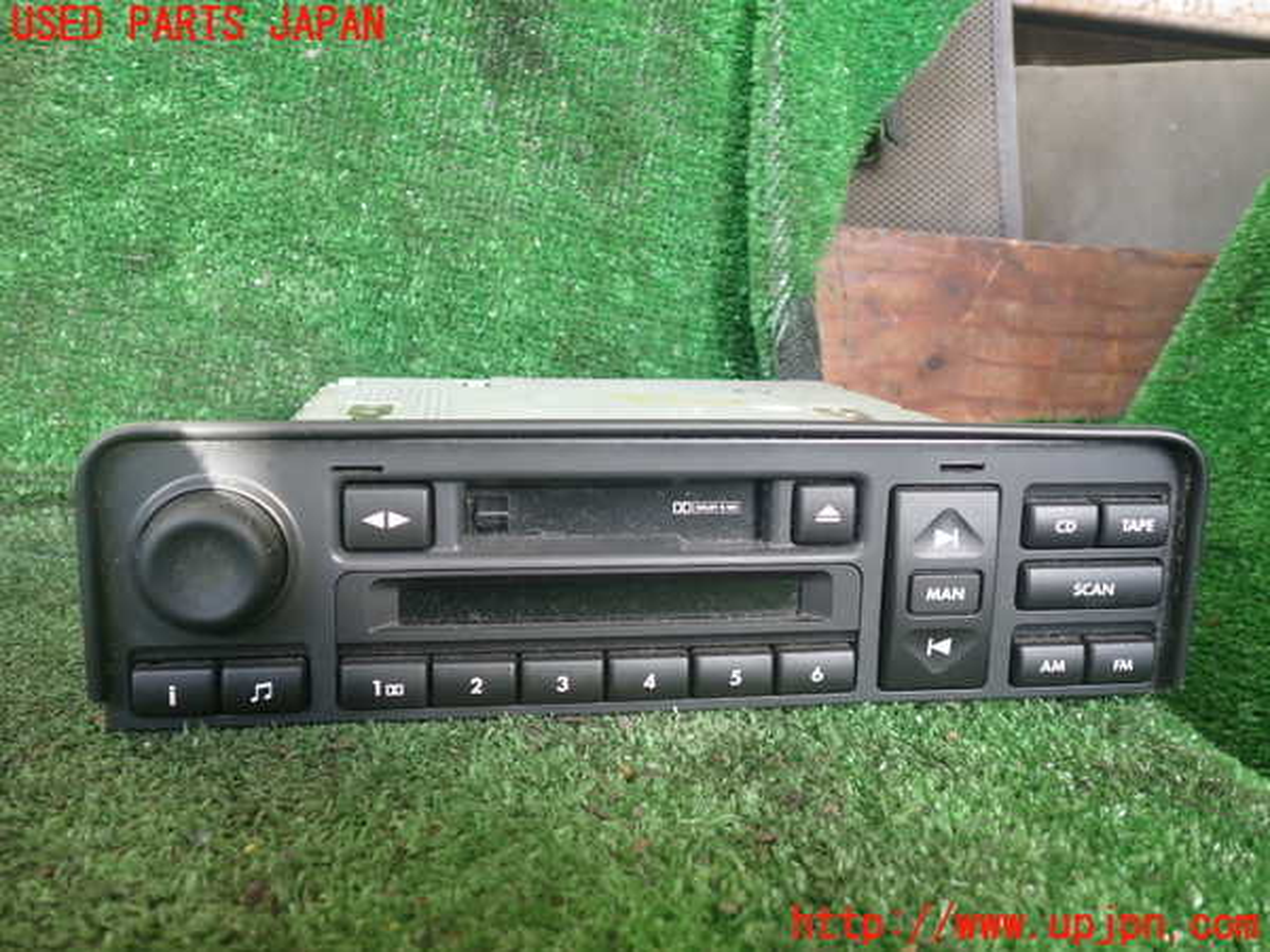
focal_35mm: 30
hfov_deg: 60.0
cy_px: 476
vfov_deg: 46.8
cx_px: 635
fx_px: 1101
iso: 160
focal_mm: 5.4
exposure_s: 1/60
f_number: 2.3
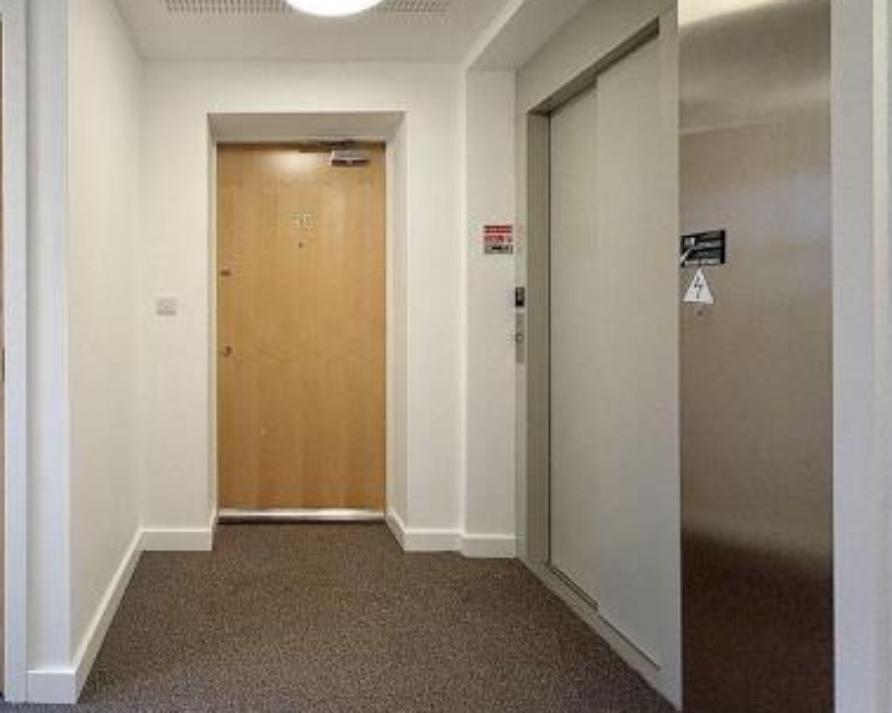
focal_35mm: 21
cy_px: 312
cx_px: 251
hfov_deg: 73.5
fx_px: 554
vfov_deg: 65.3
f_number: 2.2
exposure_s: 1/33
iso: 640
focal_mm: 2.22
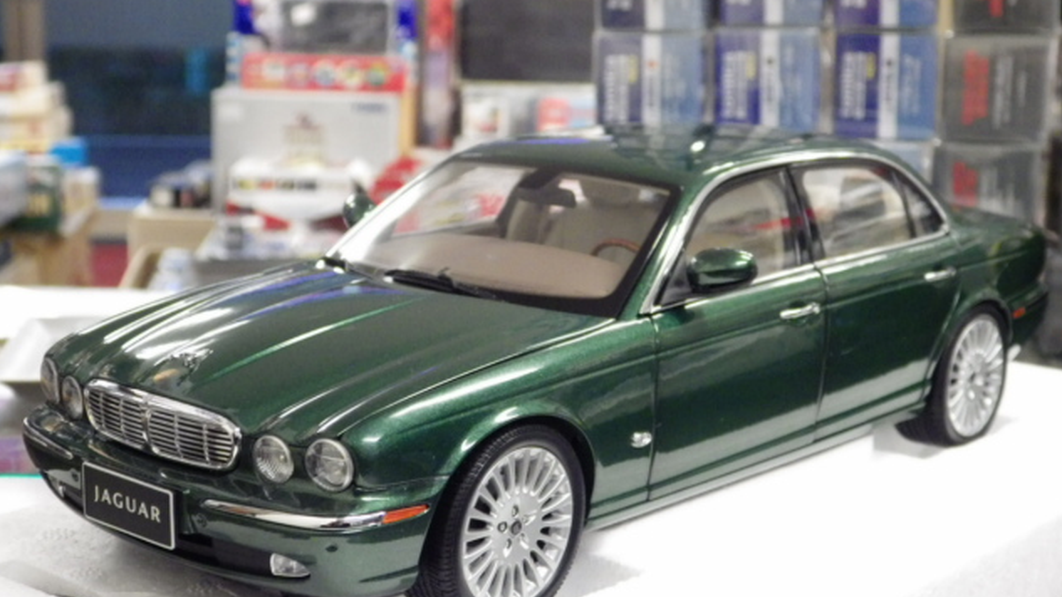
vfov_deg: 18.5
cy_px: 283
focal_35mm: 65
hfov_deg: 32.4
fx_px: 1830
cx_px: 532
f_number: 4
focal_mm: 10.7
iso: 800
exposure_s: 1/30
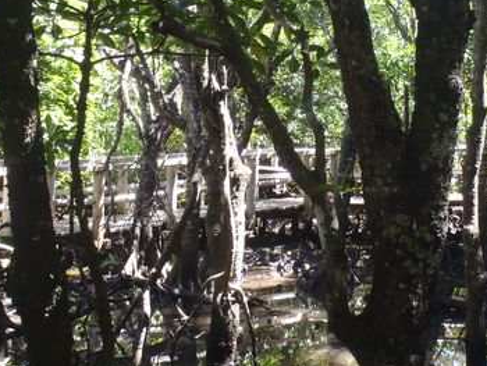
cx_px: 341
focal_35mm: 64
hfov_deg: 29.9
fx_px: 901
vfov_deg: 22.7
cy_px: 88
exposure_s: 1/30
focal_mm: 5
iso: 80
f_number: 3.9
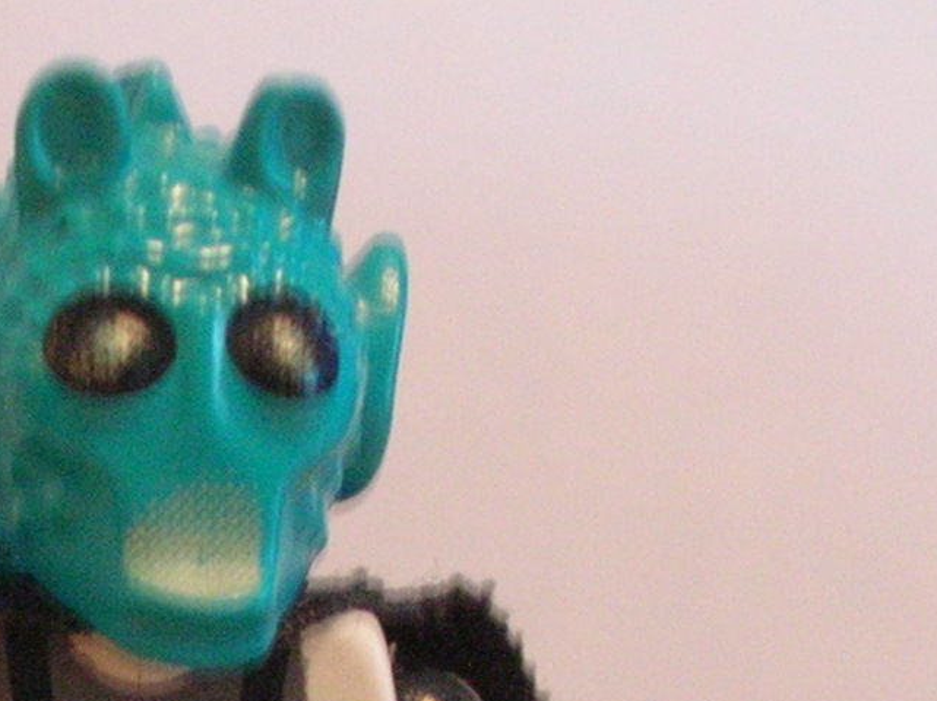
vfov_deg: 7.1
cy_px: 1062
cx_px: 3
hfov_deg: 9.5
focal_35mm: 207
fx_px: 5600
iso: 174
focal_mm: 9.6
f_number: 3.5
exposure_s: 1/6.1
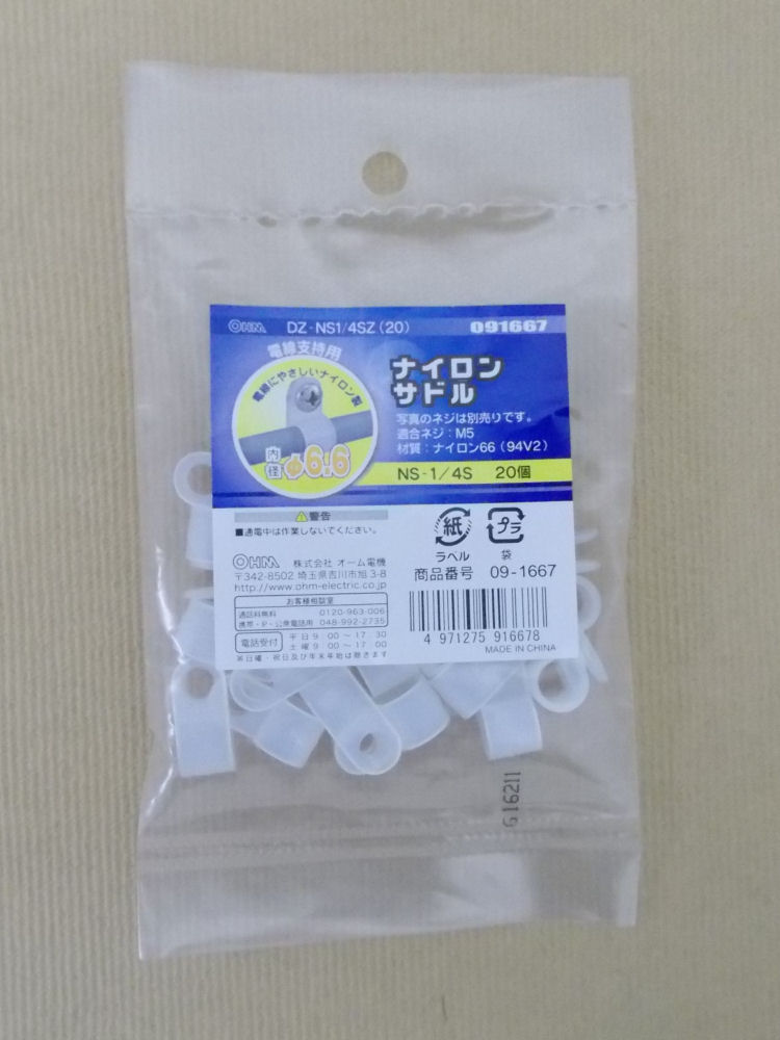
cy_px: 520
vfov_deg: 67.3
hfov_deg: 53.1
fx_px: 781
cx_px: 390
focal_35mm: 26
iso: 800
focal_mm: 4.6
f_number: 3.2
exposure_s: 1/60
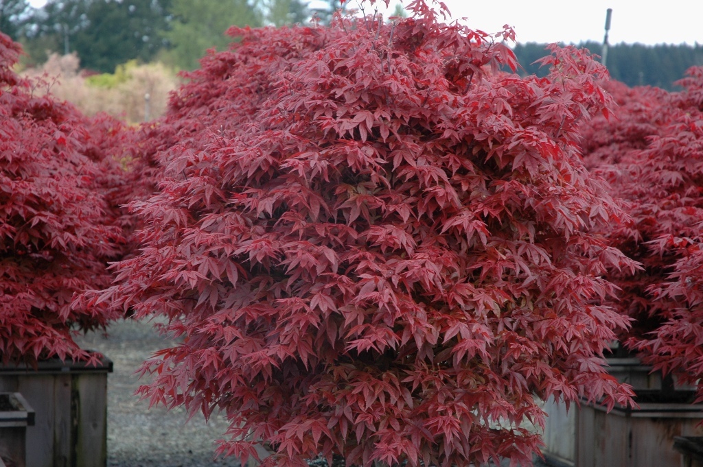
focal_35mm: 105
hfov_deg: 19.5
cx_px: 352
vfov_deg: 13.0
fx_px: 2049
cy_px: 234
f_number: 5.6
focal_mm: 70
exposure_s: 1/125
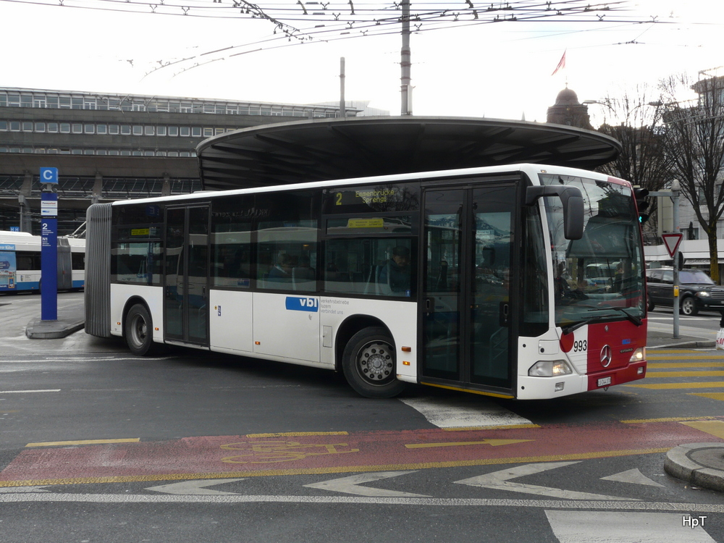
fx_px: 774
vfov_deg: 38.7
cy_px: 272
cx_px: 362
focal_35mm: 37
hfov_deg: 50.1
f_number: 4
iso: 100
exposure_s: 1/100
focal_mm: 6.1
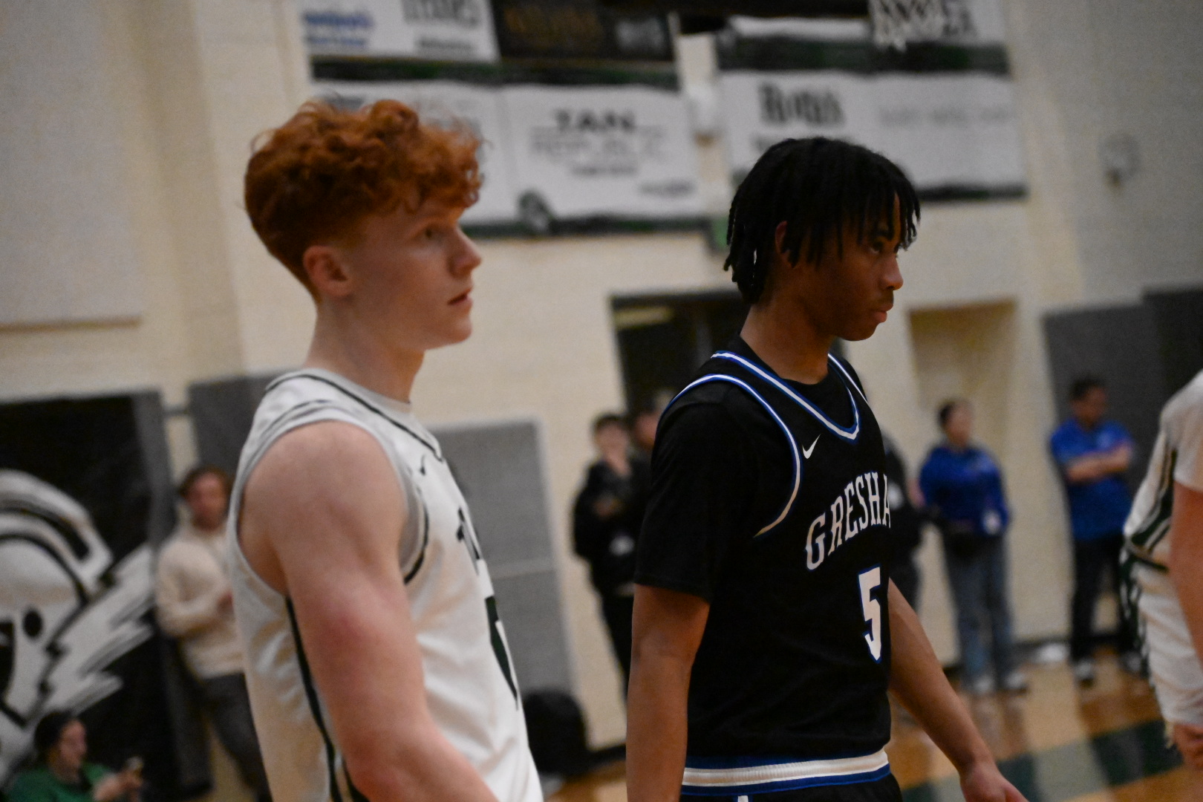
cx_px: 602
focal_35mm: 120
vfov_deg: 11.4
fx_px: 4010
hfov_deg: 17.1
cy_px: 401
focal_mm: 120
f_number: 4
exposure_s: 1/8000
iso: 51200
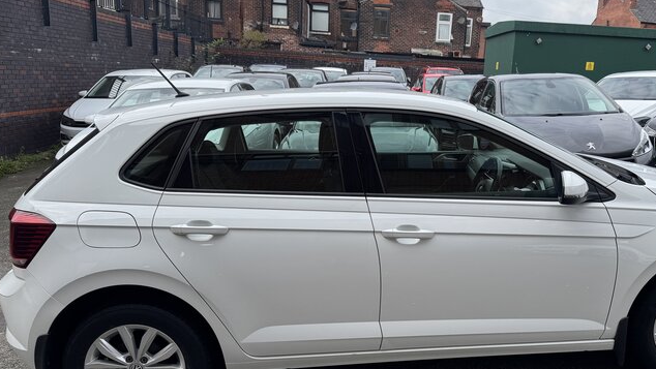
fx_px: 574
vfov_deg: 35.6
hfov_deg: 58.8
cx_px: 407
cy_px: 207
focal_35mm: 33
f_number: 1.78
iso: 80
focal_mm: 6.76
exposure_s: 1/1425
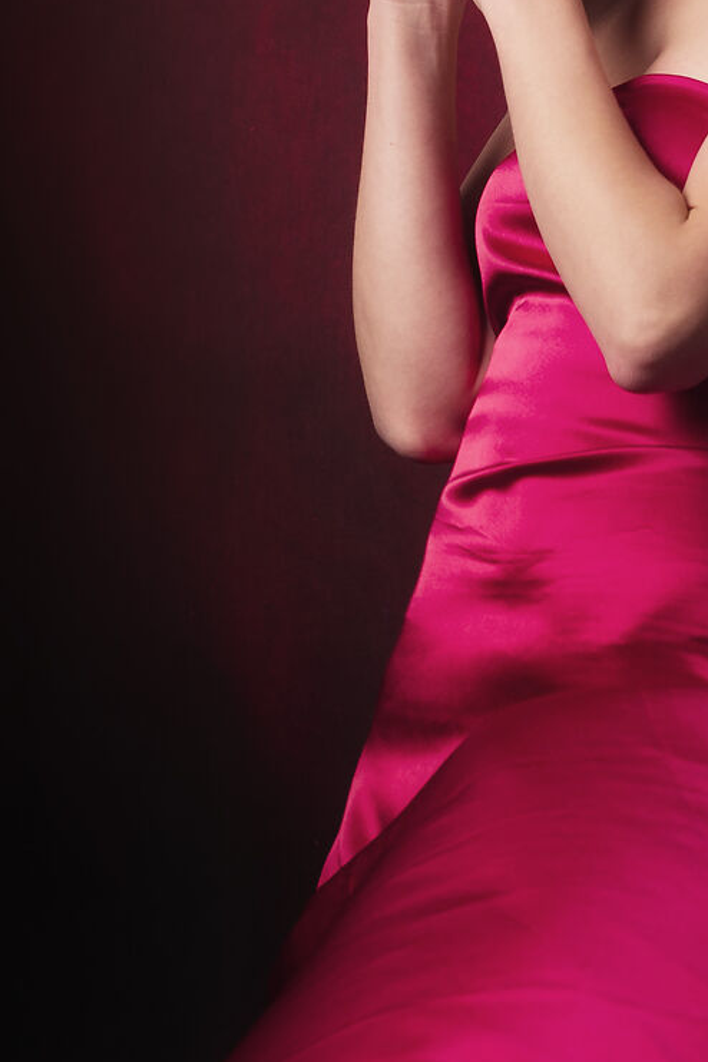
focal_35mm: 162
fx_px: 4779
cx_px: 621
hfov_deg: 8.4
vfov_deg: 12.7
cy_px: 681
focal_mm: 50
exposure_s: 1/160
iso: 100
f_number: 6.3
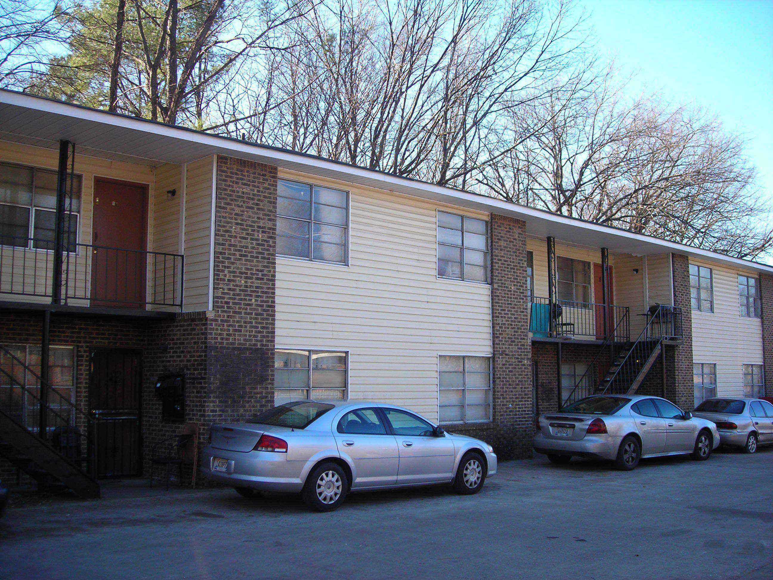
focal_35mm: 38
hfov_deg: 49.0
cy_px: 290
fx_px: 849
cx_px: 386
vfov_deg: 37.7
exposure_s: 1/127
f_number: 3.2
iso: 50
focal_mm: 6.3
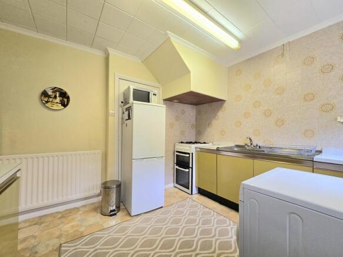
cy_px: 128
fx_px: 129
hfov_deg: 106.2
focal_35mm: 13
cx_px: 172
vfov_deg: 89.9
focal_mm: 2.2
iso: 80
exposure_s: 1/50.3
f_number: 2.2
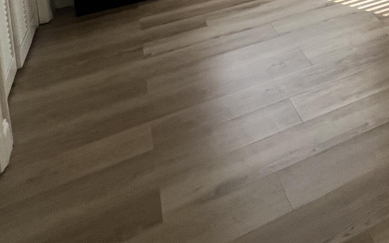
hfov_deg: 42.2
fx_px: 435
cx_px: 382
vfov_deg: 22.9
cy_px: -154
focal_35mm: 41
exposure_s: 1/120
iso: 64
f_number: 1.8
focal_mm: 1.57
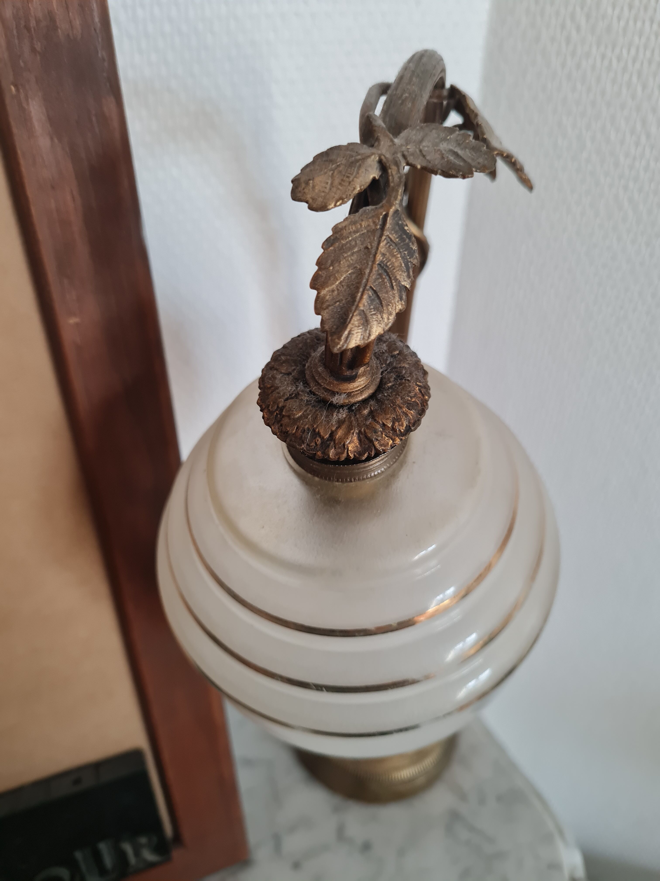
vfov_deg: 67.3
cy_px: 440
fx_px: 661
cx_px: 330
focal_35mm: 26
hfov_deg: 53.1
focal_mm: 5.4
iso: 200
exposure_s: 1/50
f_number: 1.8
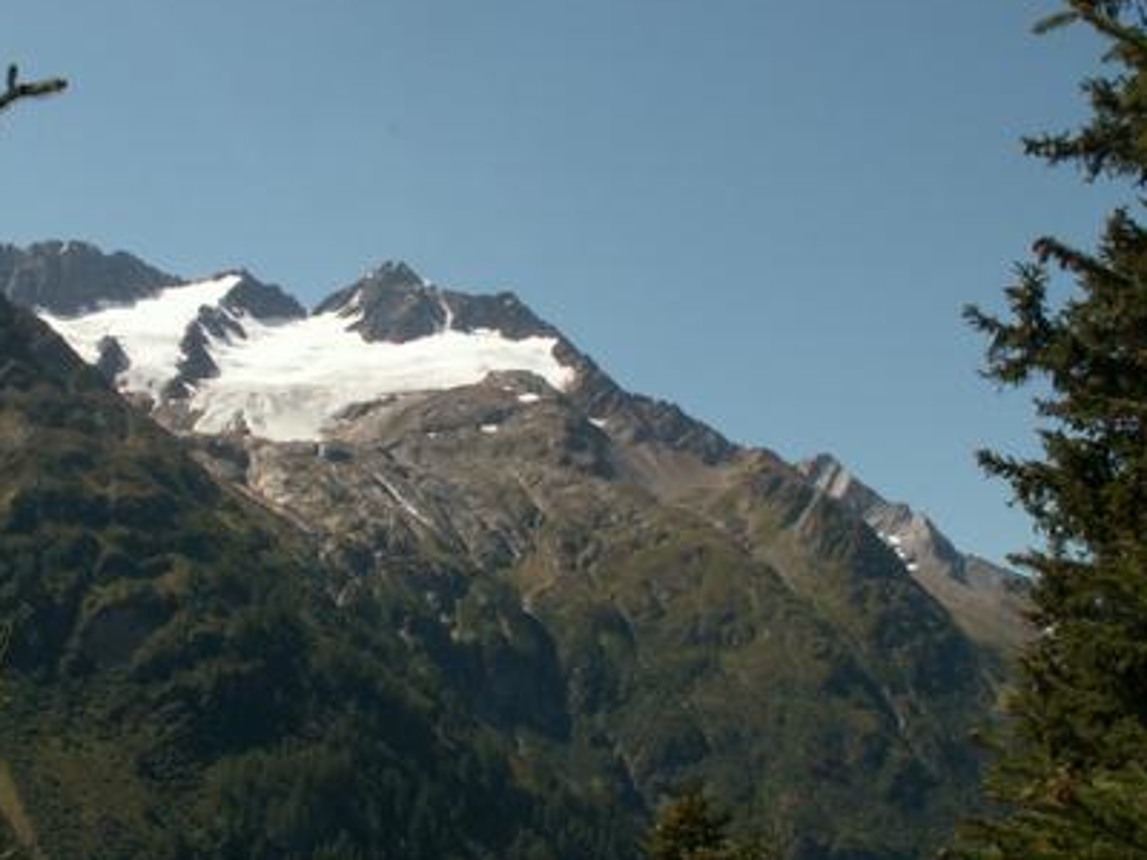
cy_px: 393
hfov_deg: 34.1
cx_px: 404
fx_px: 1856
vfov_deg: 26.1
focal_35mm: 56
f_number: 7.1
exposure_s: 1/250
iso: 50
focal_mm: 5.86
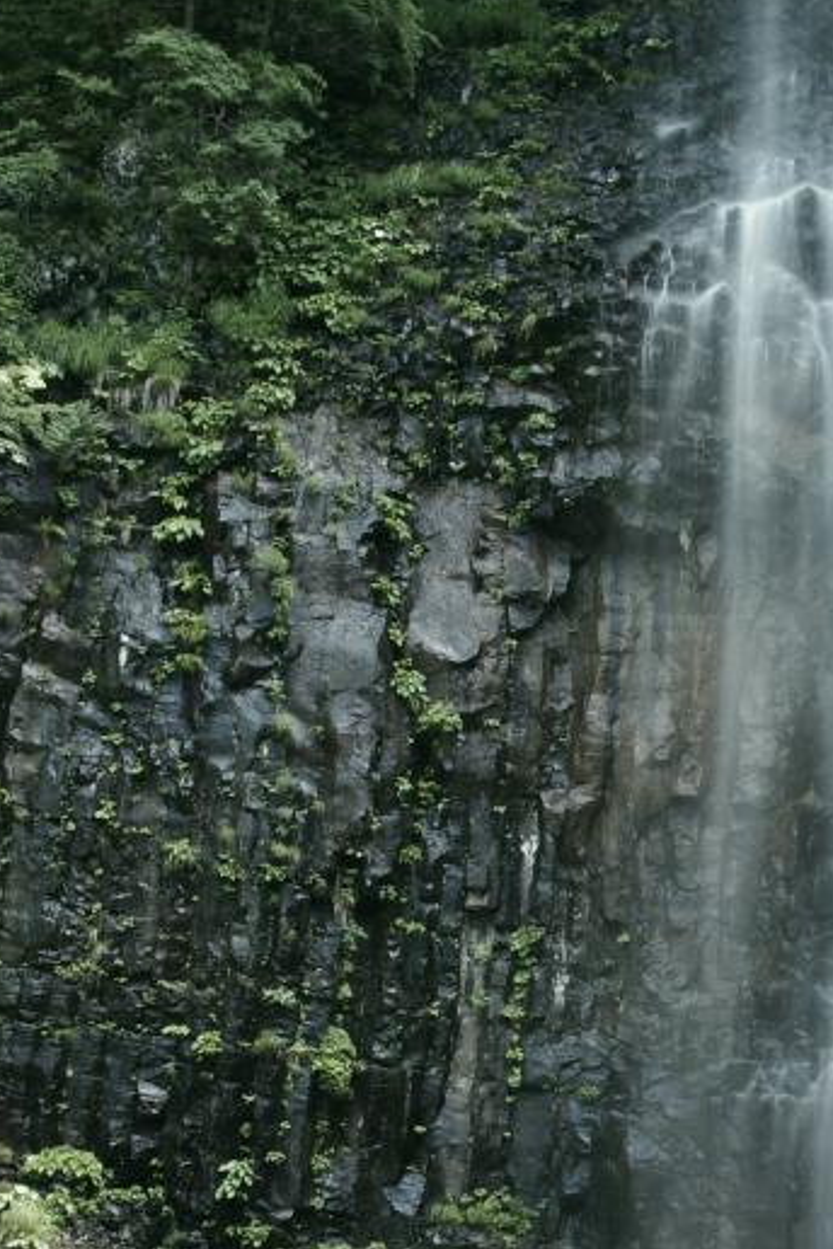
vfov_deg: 27.5
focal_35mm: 72
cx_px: 771
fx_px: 2499
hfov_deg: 18.6
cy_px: 1000
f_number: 20
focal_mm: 21
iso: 200
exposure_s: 1/2.5
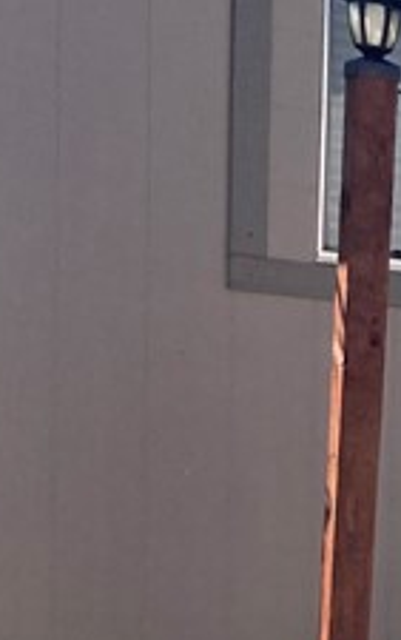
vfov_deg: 15.0
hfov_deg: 7.7
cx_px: 1413
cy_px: 725
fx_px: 2356
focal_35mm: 135
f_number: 1.8
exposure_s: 1/1779
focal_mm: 3.99
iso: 20
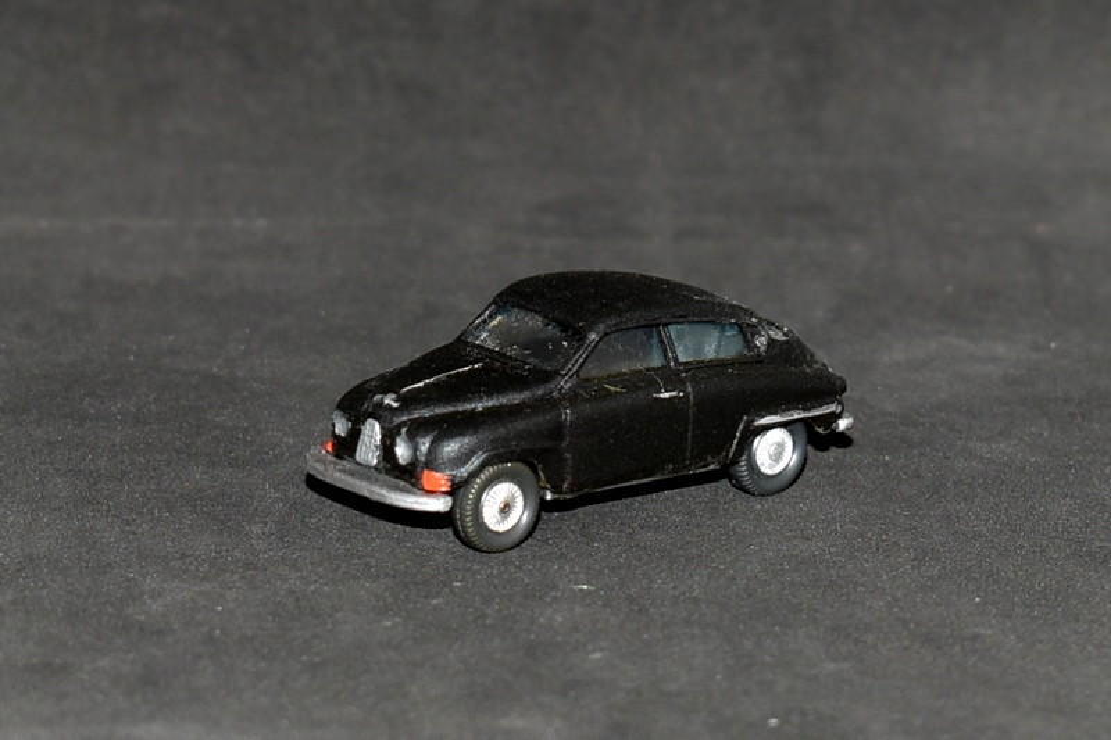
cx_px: 556
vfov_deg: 16.5
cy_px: 370
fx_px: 2545
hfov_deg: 24.6
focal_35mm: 82
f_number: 8
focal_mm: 55
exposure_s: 1/60
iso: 100
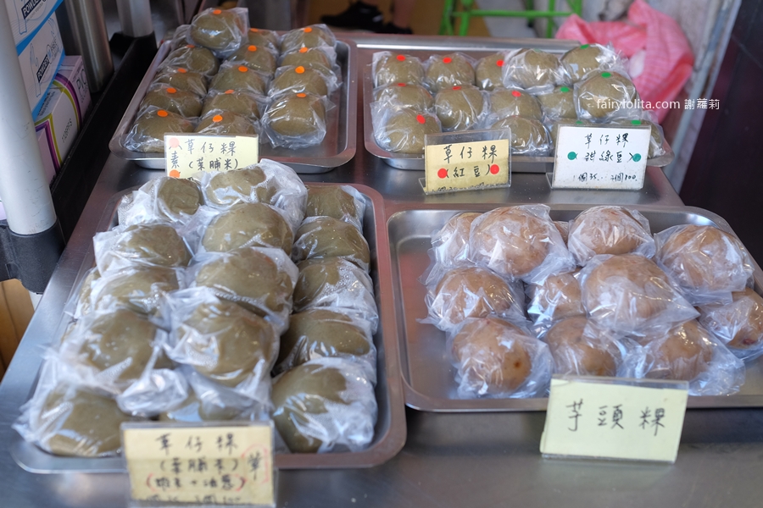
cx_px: 382
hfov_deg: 54.4
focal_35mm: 35
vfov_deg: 37.9
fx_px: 742
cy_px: 254
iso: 400
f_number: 3.6
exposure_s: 1/56
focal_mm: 23
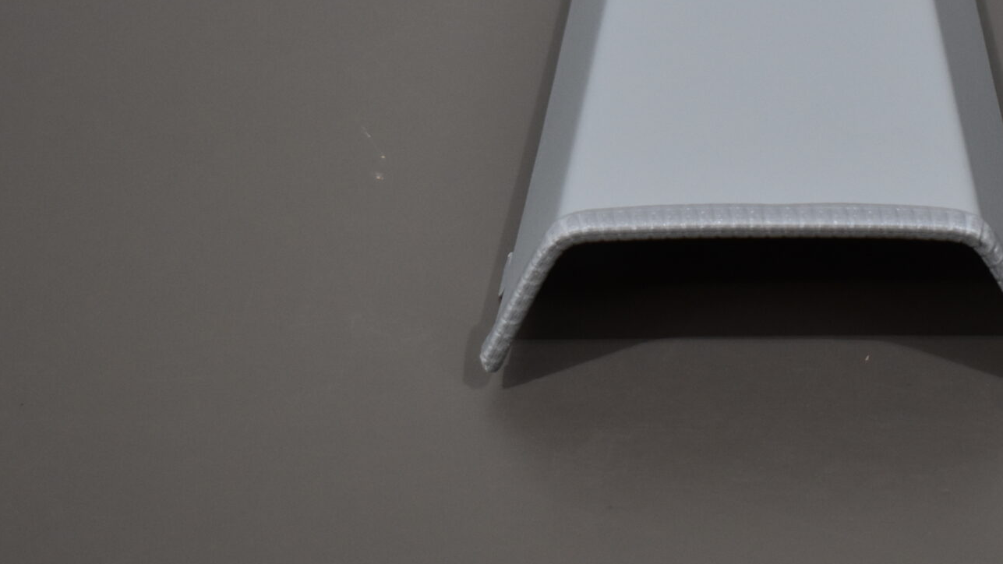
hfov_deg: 21.1
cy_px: 69
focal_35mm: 100
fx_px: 2660
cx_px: 785
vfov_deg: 12.0
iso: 800
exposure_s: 1/250
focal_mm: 32
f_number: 4.5
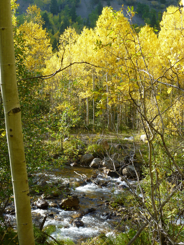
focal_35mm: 42
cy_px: 122
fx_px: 298
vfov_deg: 44.8
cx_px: 92
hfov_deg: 34.3
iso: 80
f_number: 4.1
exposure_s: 1/100
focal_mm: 7.6
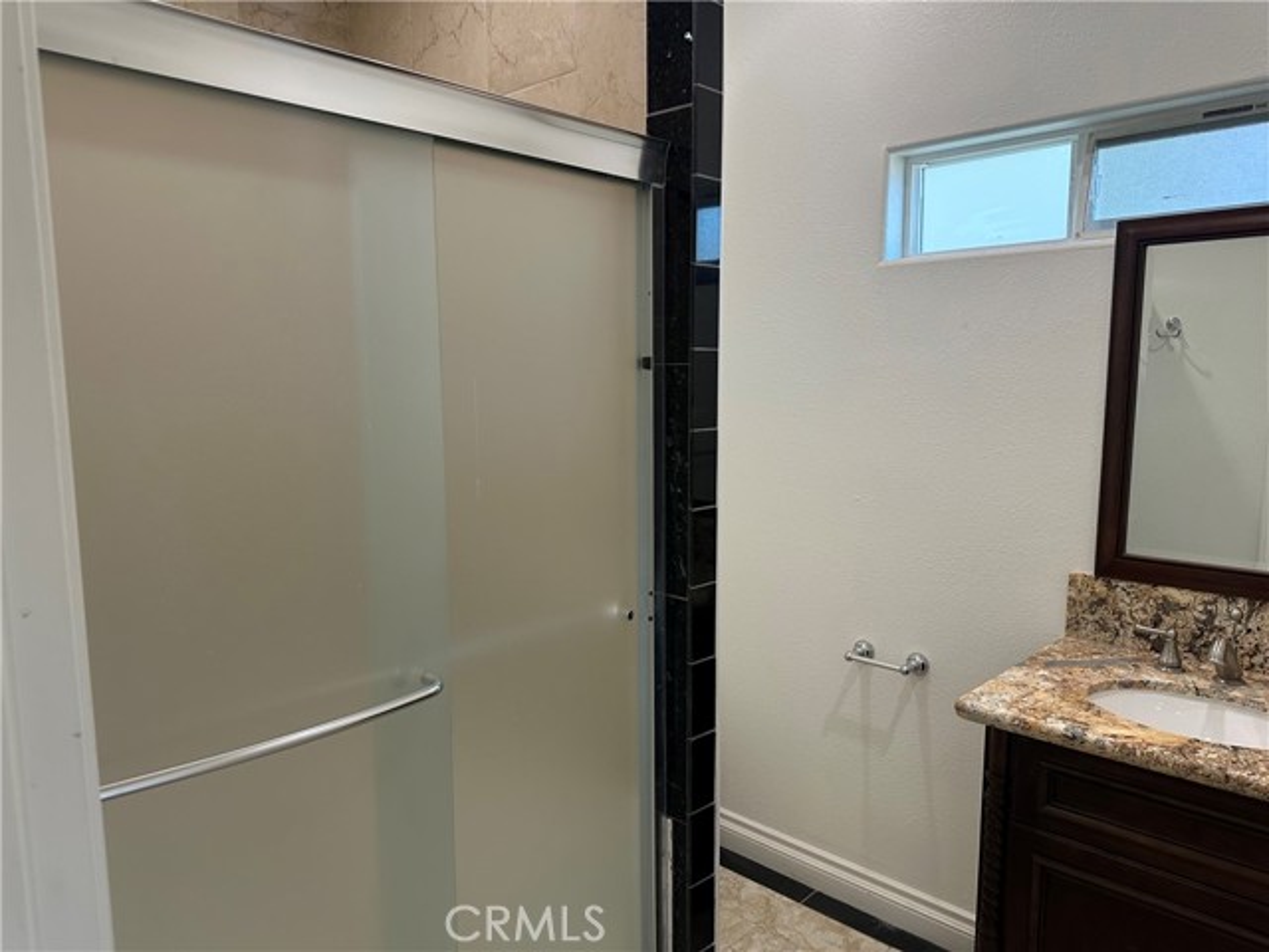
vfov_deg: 56.8
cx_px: 634
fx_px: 880
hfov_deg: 71.6
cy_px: 476
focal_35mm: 24
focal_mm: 6.86
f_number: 1.78
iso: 160
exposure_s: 1/120
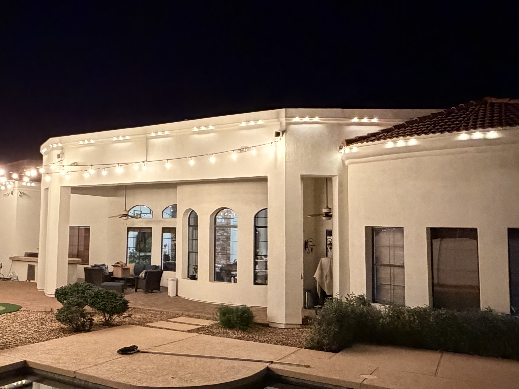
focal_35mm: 33
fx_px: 495
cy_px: 188
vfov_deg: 42.9
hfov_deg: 54.2
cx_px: 171
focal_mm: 2.22
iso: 1250
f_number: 2.2
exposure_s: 1/40
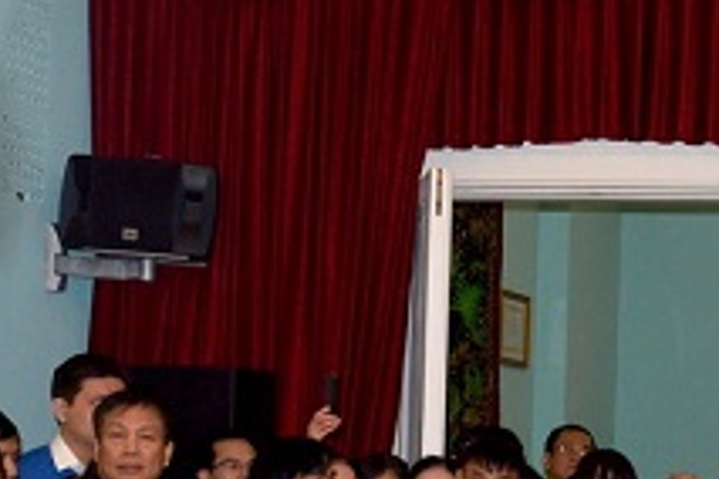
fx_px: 2317
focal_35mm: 116
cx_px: 1067
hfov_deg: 16.2
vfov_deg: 11.8
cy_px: 405
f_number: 7.1
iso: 400
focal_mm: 22
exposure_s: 1/60
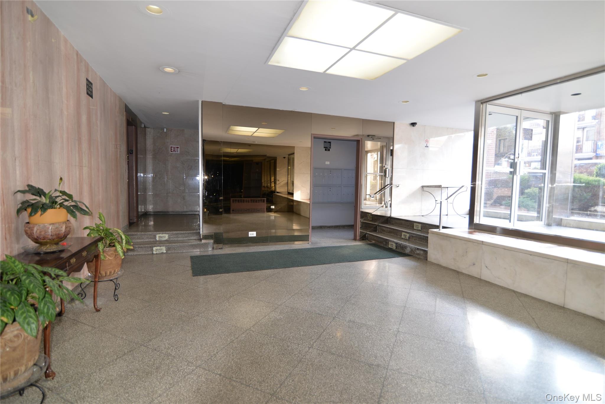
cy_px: 202
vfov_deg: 67.4
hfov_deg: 90.0
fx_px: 303
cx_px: 302
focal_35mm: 18
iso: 400
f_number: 2.8
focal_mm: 18
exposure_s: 1/100
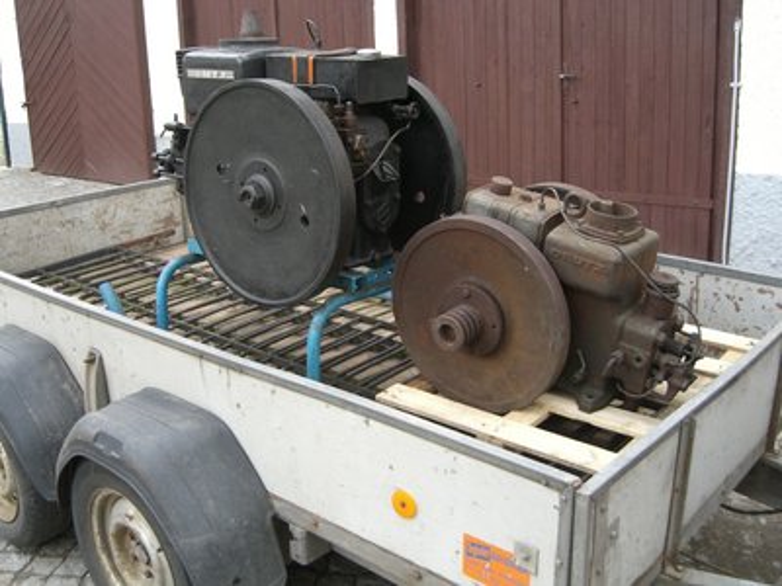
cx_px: 391
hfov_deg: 49.0
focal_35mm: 38
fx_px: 858
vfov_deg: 37.7
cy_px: 293
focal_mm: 7.9
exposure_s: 1/125
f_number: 2.8
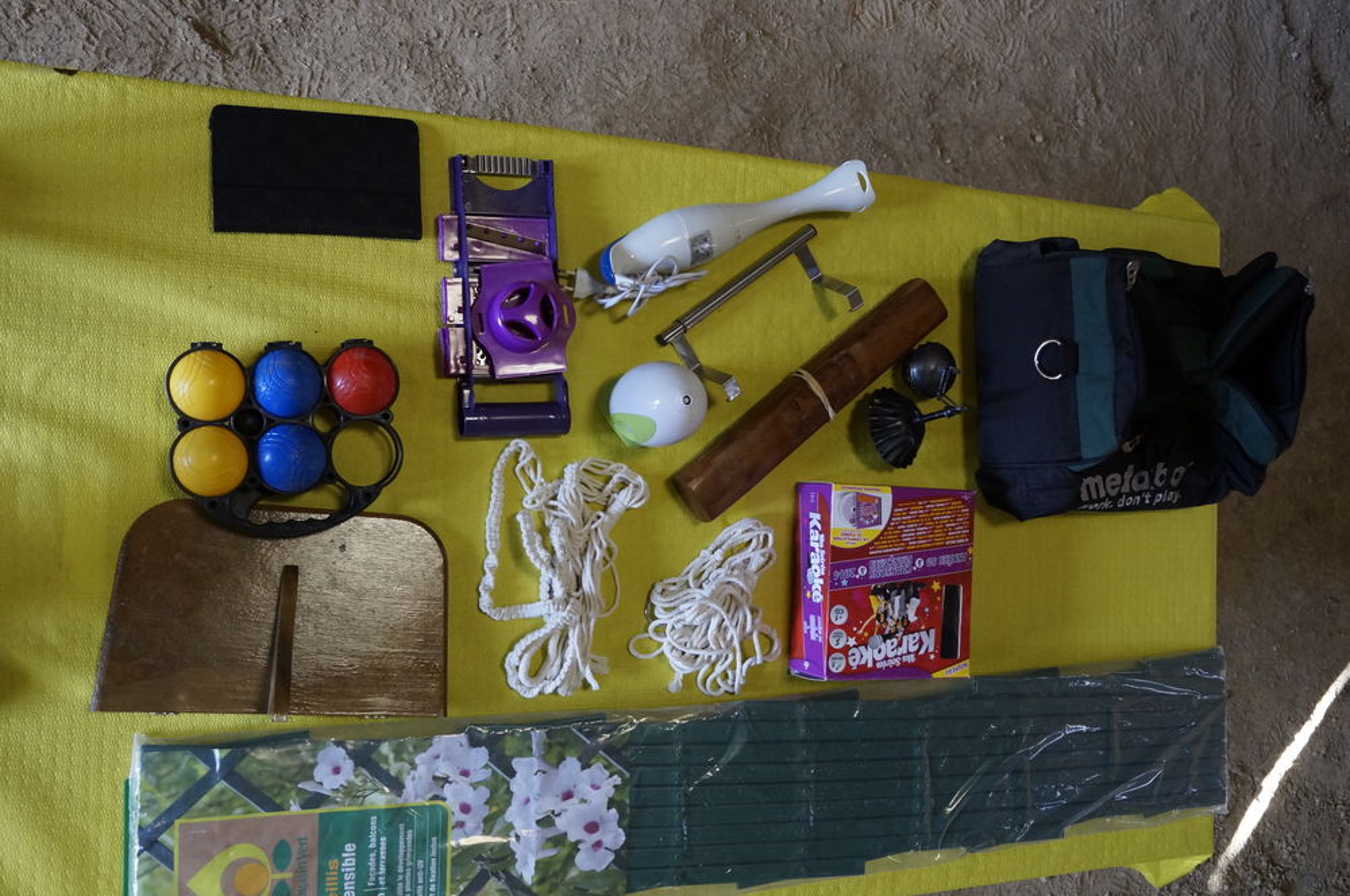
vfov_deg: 41.6
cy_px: 448
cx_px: 675
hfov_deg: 59.6
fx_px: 1180
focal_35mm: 32
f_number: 4
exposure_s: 1/160
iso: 1600
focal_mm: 21
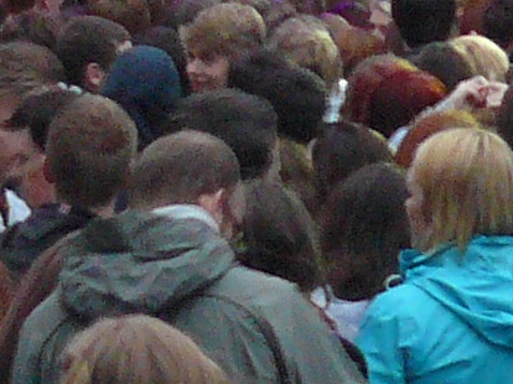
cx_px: 586
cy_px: -687
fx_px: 5939
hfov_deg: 4.9
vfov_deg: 3.6
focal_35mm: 401
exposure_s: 1/15
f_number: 2.8
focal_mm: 9.1
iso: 200
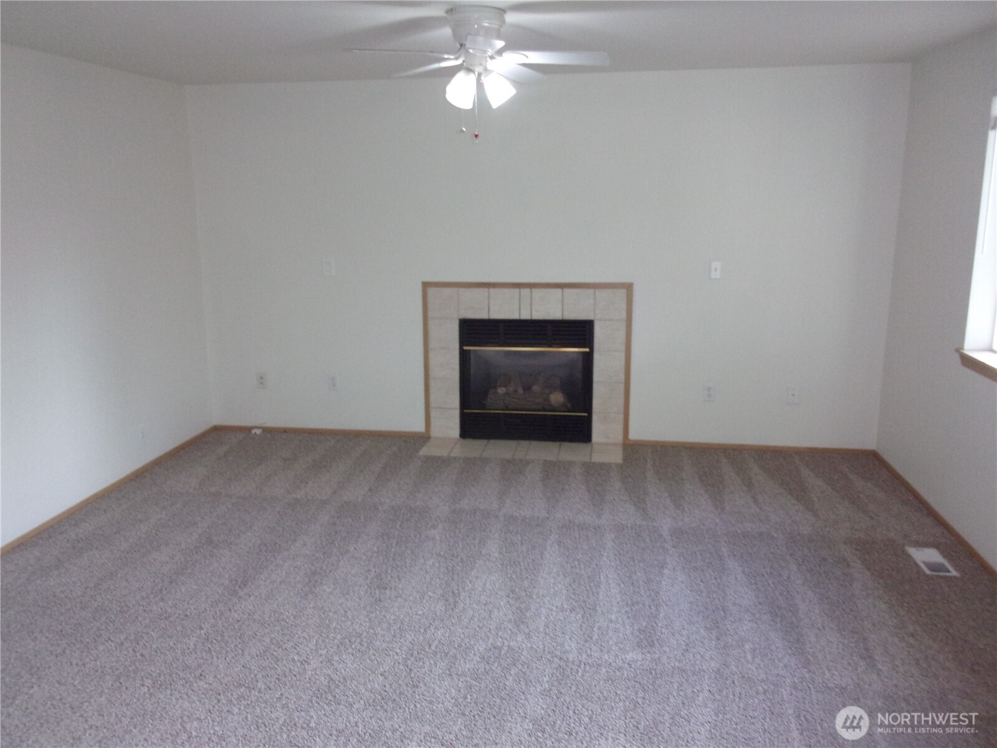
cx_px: 498
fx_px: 806
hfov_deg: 63.4
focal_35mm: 28
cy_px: 374
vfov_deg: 49.7
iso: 400
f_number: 3.9
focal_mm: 5.1
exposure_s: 1/34
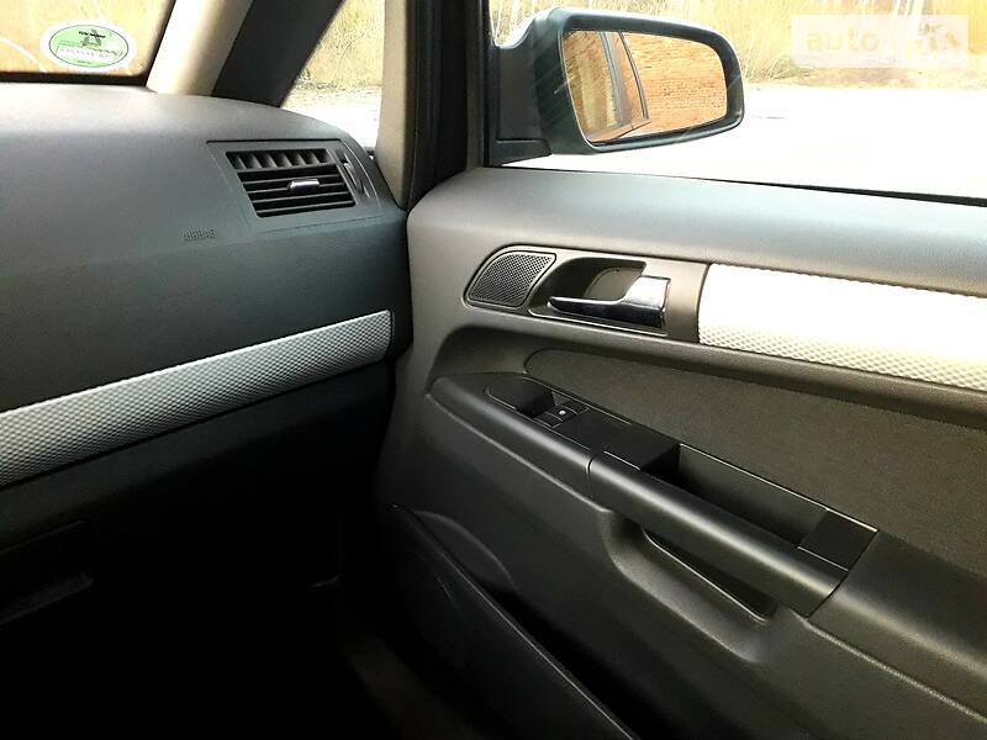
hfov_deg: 65.3
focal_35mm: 27
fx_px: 770
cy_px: 370
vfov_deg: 51.4
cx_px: 494
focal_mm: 3.6
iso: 500
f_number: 1.9
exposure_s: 1/20
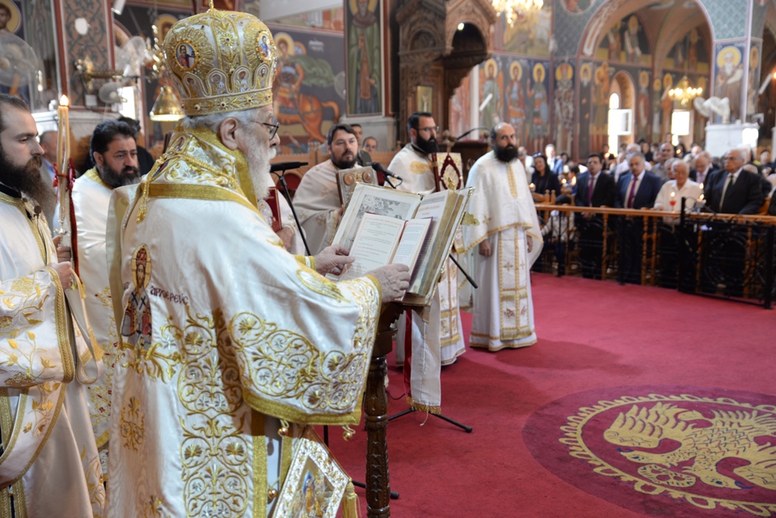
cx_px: 388
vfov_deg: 37.9
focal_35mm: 35
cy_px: 259
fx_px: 755
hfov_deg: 54.4
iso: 500
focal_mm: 35
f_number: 3.5
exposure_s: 1/50
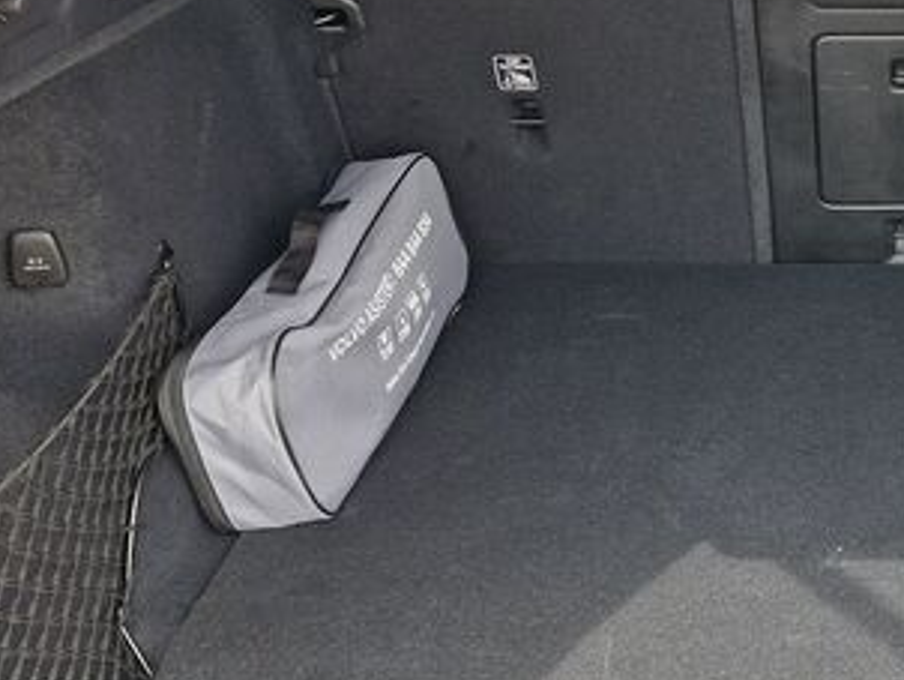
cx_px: 925
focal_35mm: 65
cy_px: 337
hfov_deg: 27.9
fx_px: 1699
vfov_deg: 22.6
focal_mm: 5.54
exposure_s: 1/180
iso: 50
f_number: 1.8
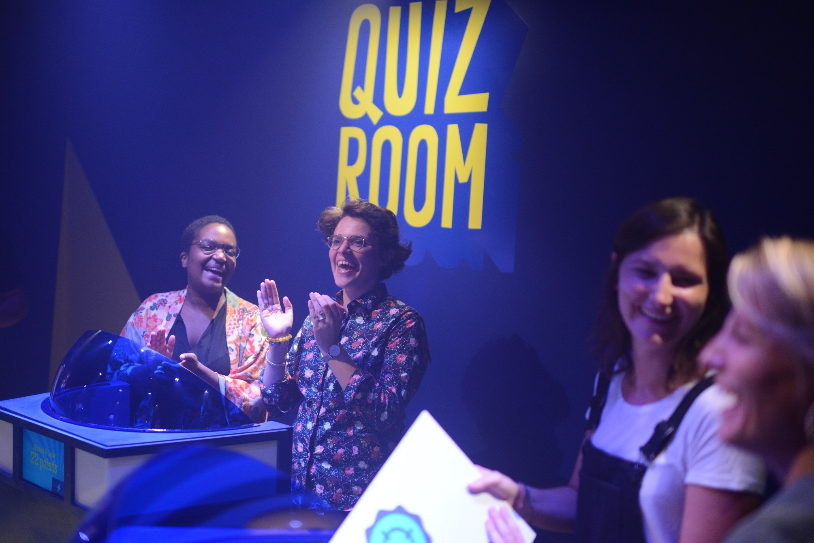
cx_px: 407
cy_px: 272
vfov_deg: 37.9
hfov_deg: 54.4
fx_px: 792
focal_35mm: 35
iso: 1600
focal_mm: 35
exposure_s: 1/800
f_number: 1.4
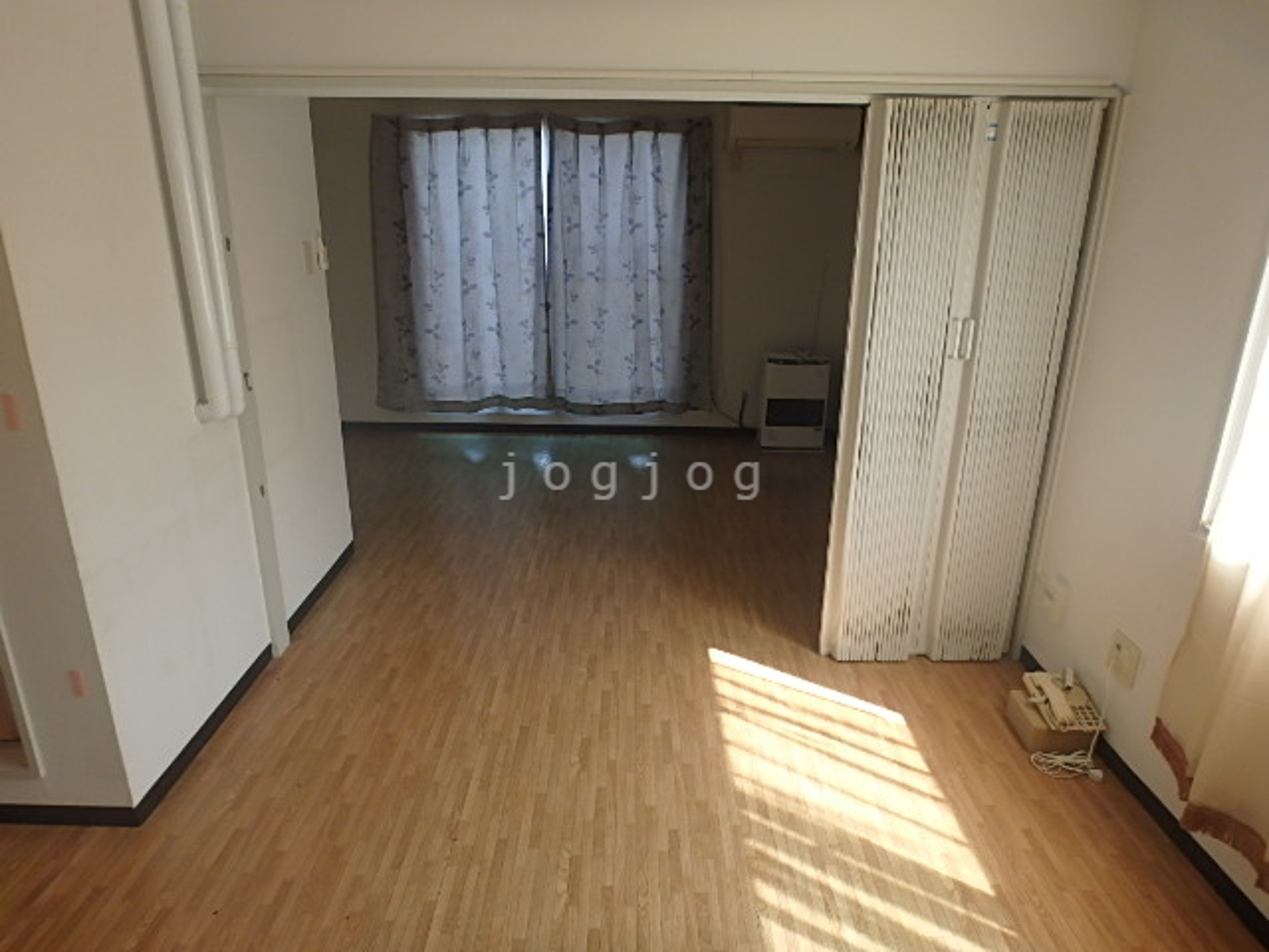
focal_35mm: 21
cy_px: 476
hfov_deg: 79.0
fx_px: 770
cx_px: 634
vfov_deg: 63.4
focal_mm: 3.7
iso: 125
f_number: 3.5
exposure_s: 1/80
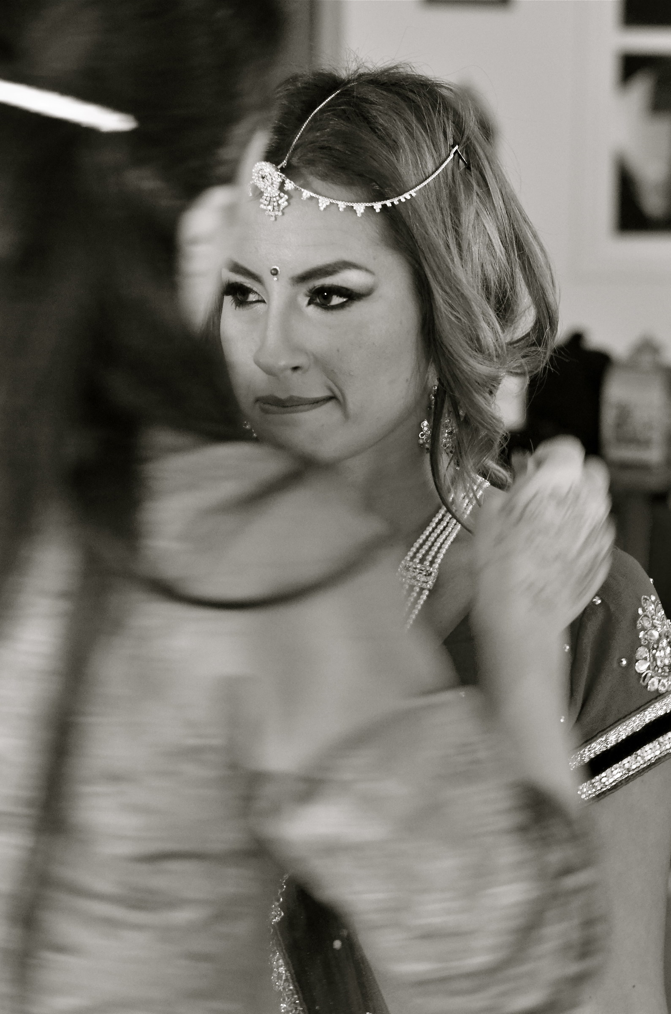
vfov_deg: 19.5
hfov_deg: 13.0
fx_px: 2949
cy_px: 507
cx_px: 336
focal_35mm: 105
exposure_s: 1/25
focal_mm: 70
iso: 3200
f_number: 5
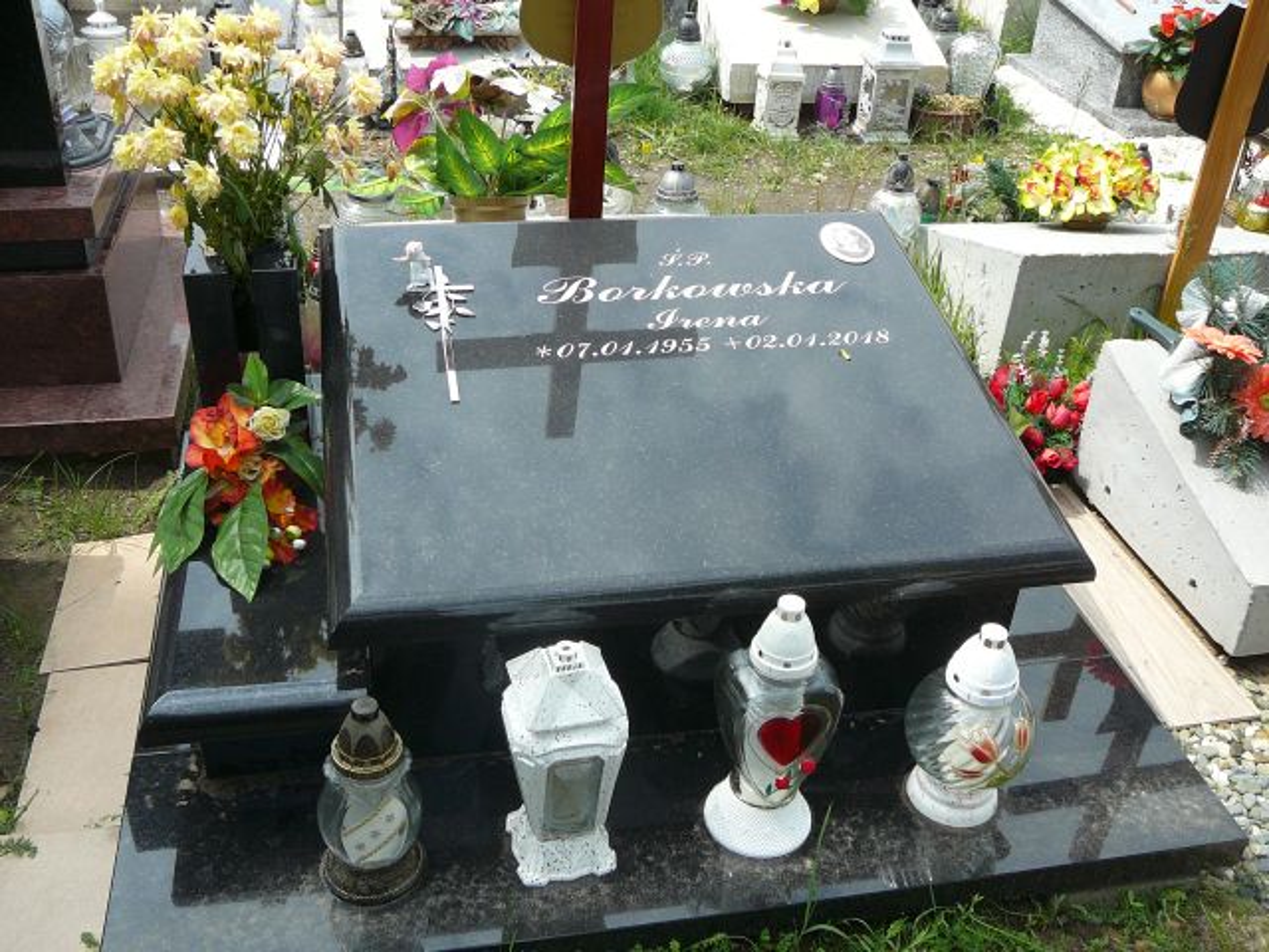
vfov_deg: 40.7
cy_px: 476
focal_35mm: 35
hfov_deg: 52.6
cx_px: 634
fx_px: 1283
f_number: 2.8
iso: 80
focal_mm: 5.2
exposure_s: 1/800
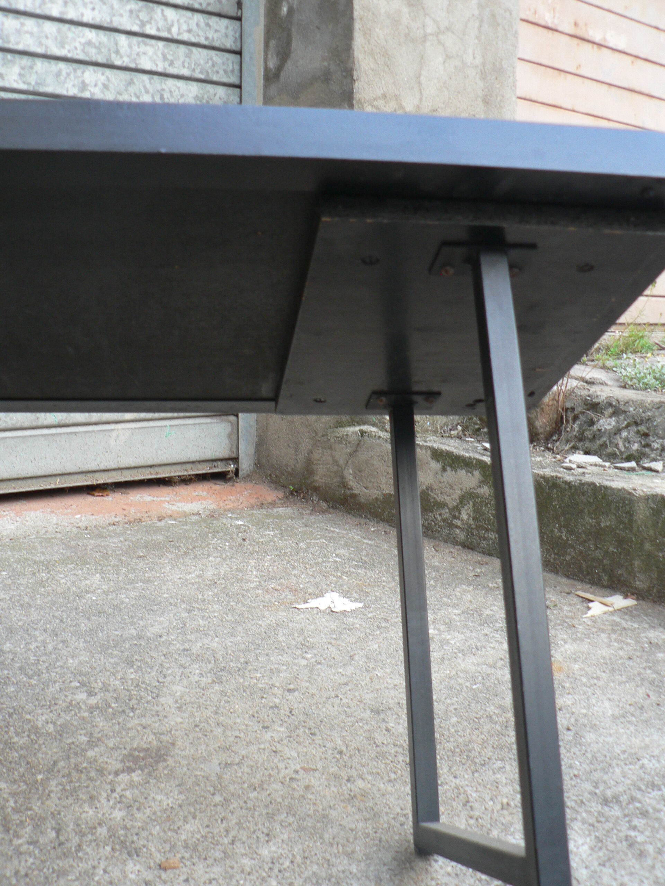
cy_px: 443
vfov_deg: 51.4
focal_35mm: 36
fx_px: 922
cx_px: 332
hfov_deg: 39.7
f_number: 2.8
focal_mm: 6
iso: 100
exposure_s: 1/30
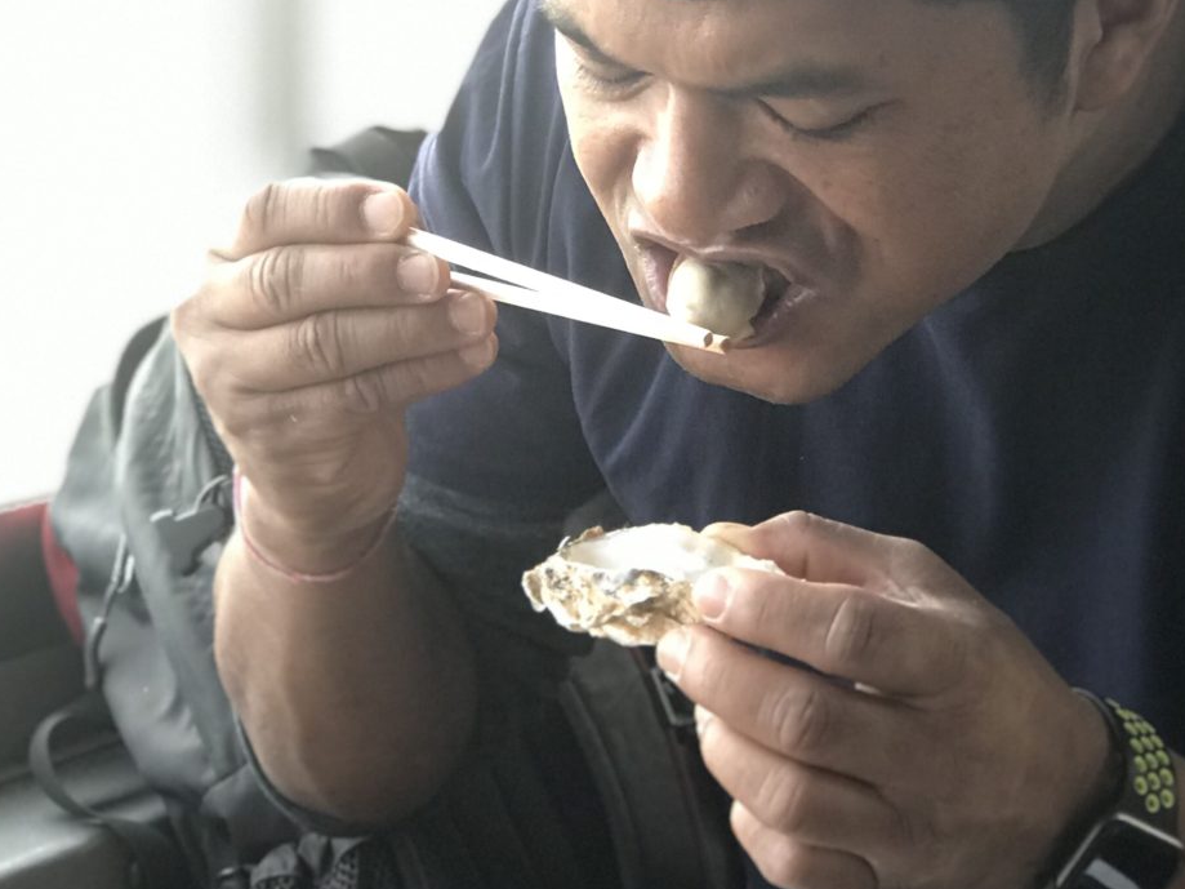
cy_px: 196
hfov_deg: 15.5
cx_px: 645
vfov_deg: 11.6
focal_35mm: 127
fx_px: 4347
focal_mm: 6.6
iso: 64
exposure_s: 1/60
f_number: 2.8
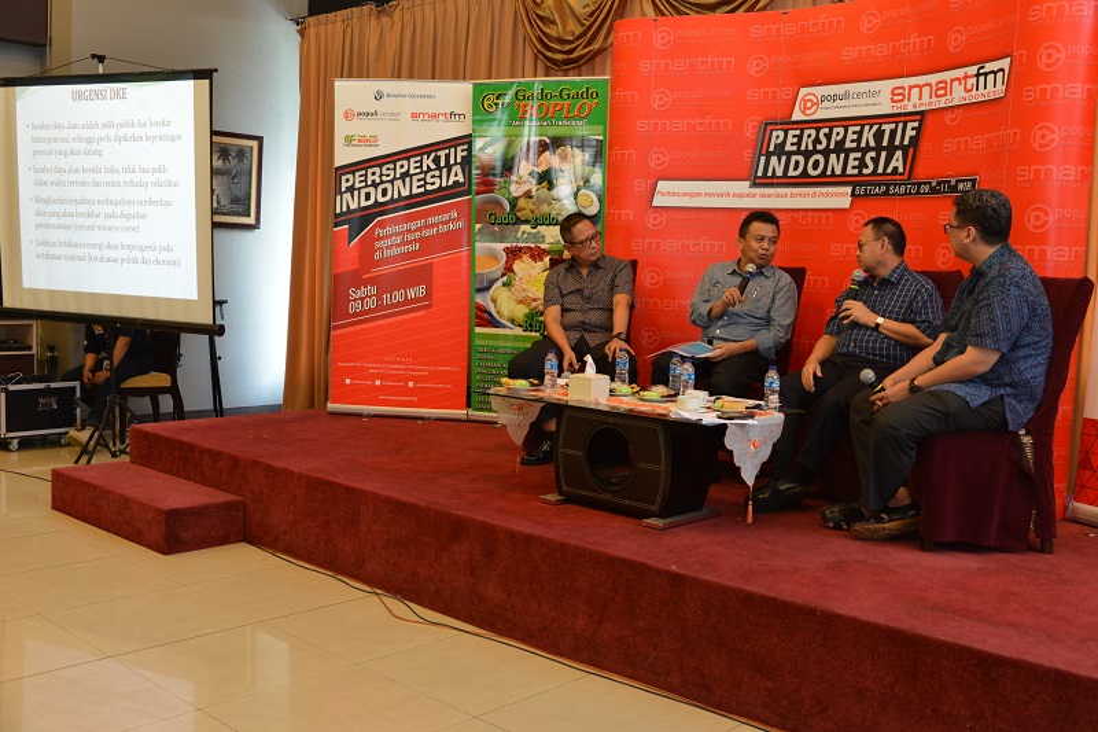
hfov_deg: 54.4
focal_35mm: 35
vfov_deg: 37.8
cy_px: 366
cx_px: 549
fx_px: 1067
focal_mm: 35
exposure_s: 1/45
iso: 1600
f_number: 5.6
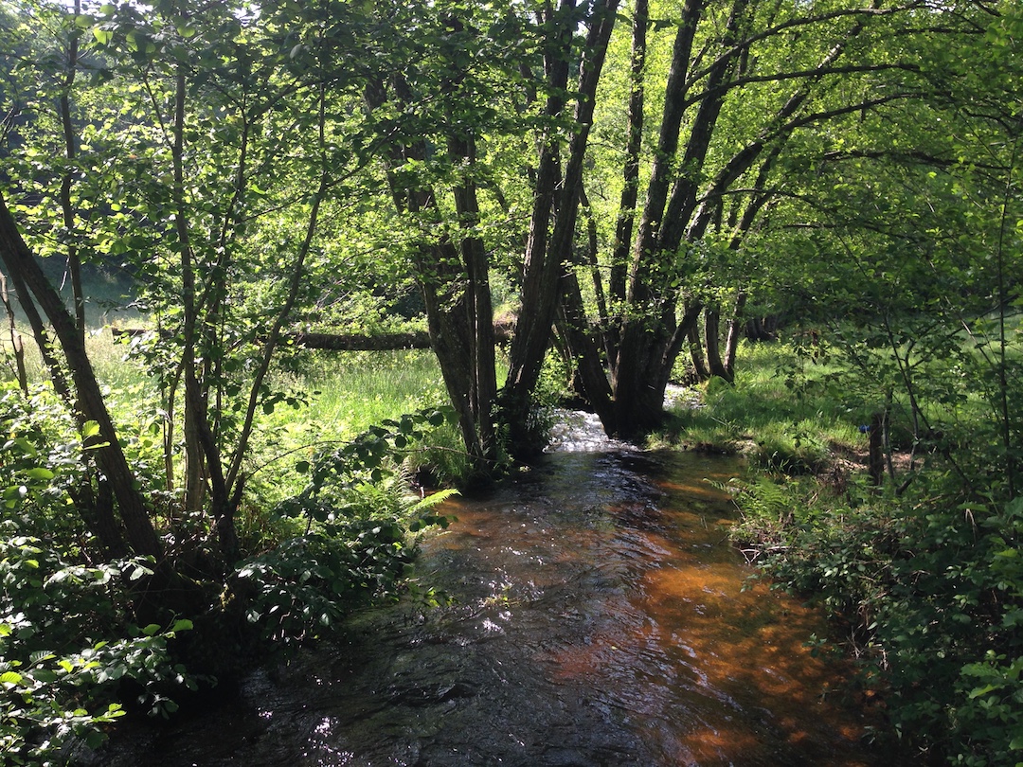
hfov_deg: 55.4
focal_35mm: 33
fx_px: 975
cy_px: 384
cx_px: 512
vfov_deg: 42.9
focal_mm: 4.12
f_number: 2.4
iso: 50
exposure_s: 1/262
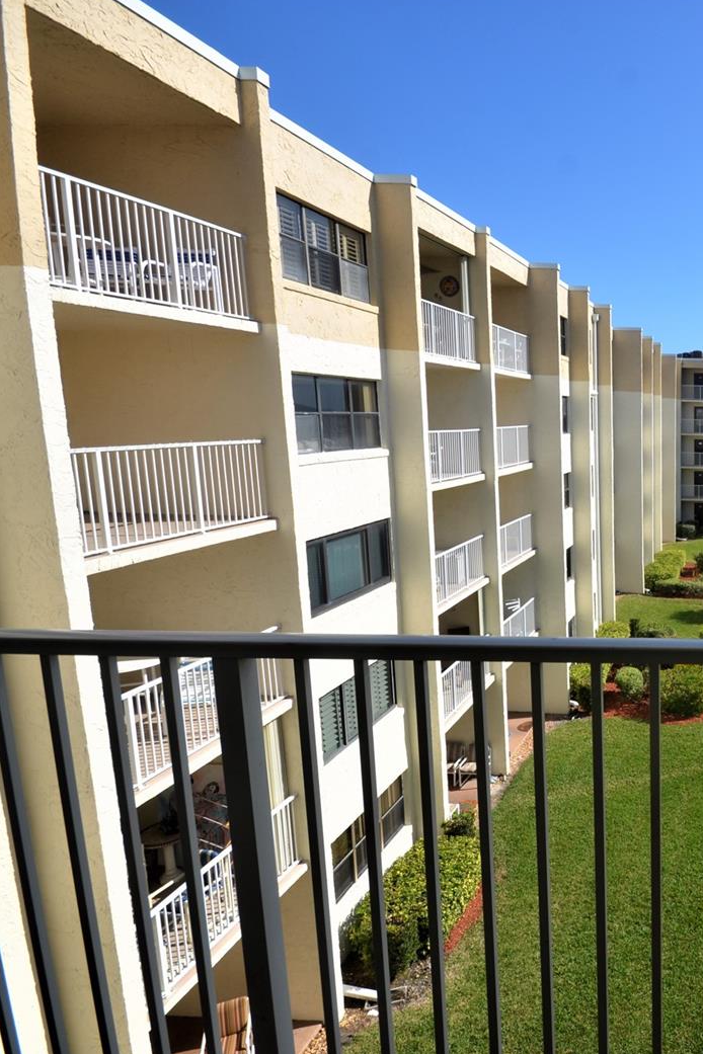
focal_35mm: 23
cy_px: 526
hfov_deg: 43.6
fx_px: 674
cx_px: 760
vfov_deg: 76.1
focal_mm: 10
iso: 110
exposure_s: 1/250
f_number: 8
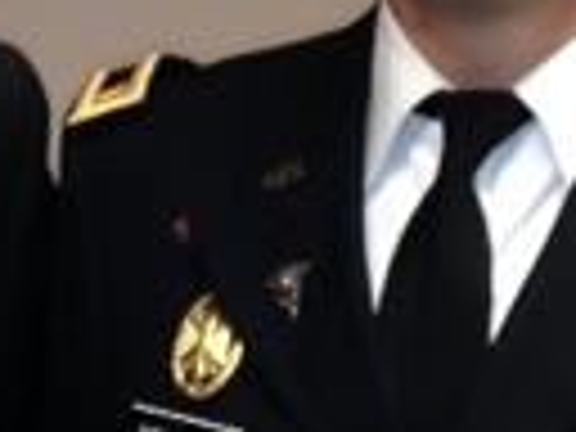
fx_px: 2746
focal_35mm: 165
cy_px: 207
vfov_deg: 9.0
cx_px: 81
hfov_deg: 11.9
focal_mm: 4.12
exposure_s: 1/20
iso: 100
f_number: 2.4
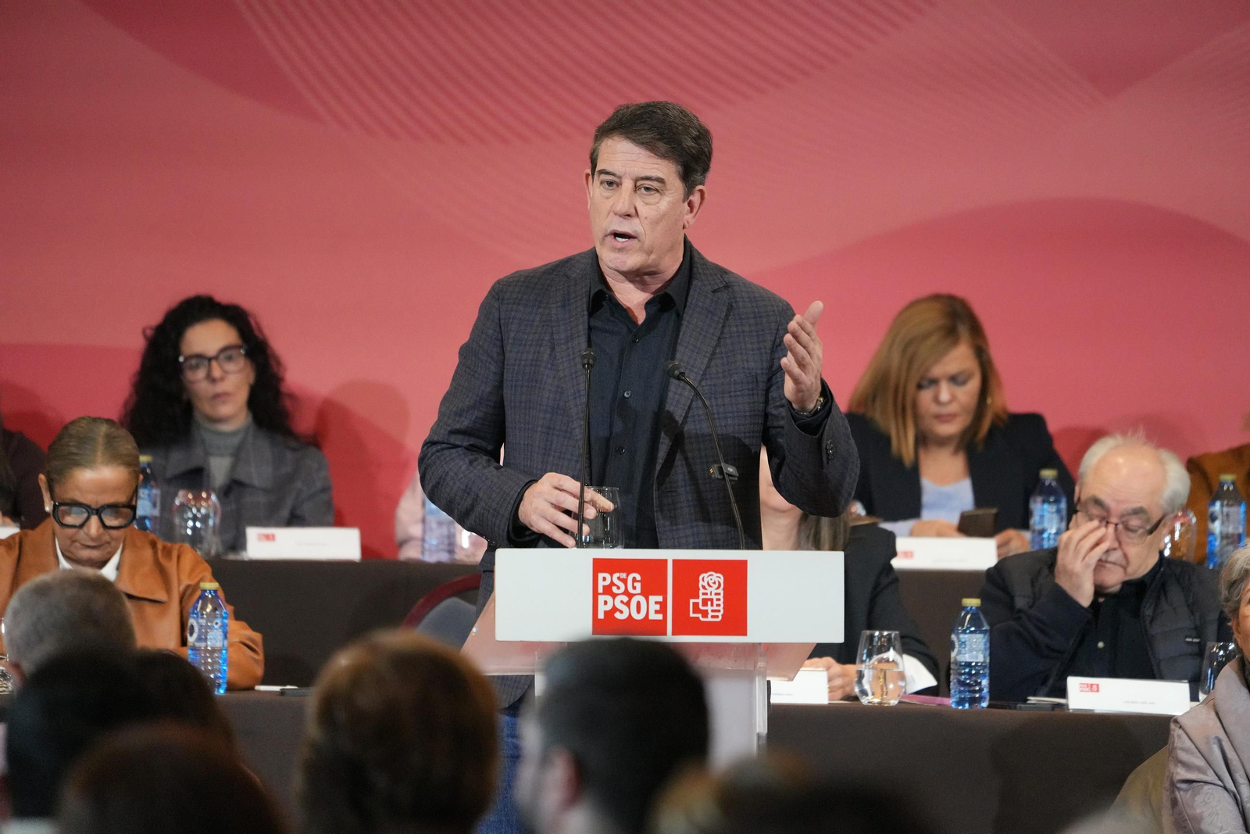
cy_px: 417
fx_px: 13889
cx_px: 625
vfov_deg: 3.4
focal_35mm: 400
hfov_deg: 5.2
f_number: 5.6
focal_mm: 400
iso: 4000
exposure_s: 1/320
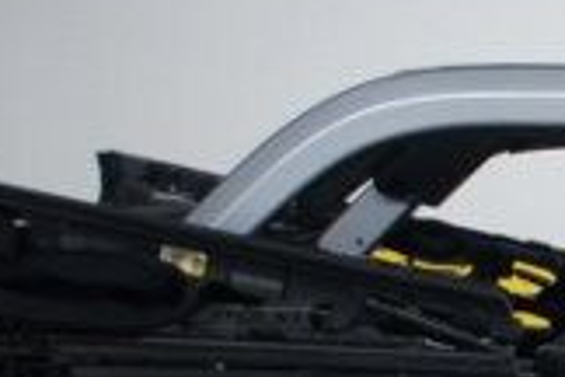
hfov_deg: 10.6
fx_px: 2684
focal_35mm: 171
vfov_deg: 8.0
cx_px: 1259
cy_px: 417
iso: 250
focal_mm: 18
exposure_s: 1/30
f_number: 3.5
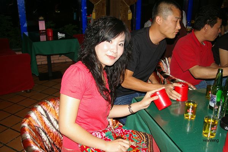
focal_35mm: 36
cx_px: 114
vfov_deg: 36.9
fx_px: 228
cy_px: 76
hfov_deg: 53.1
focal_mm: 24
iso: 200
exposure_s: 1/180
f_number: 4
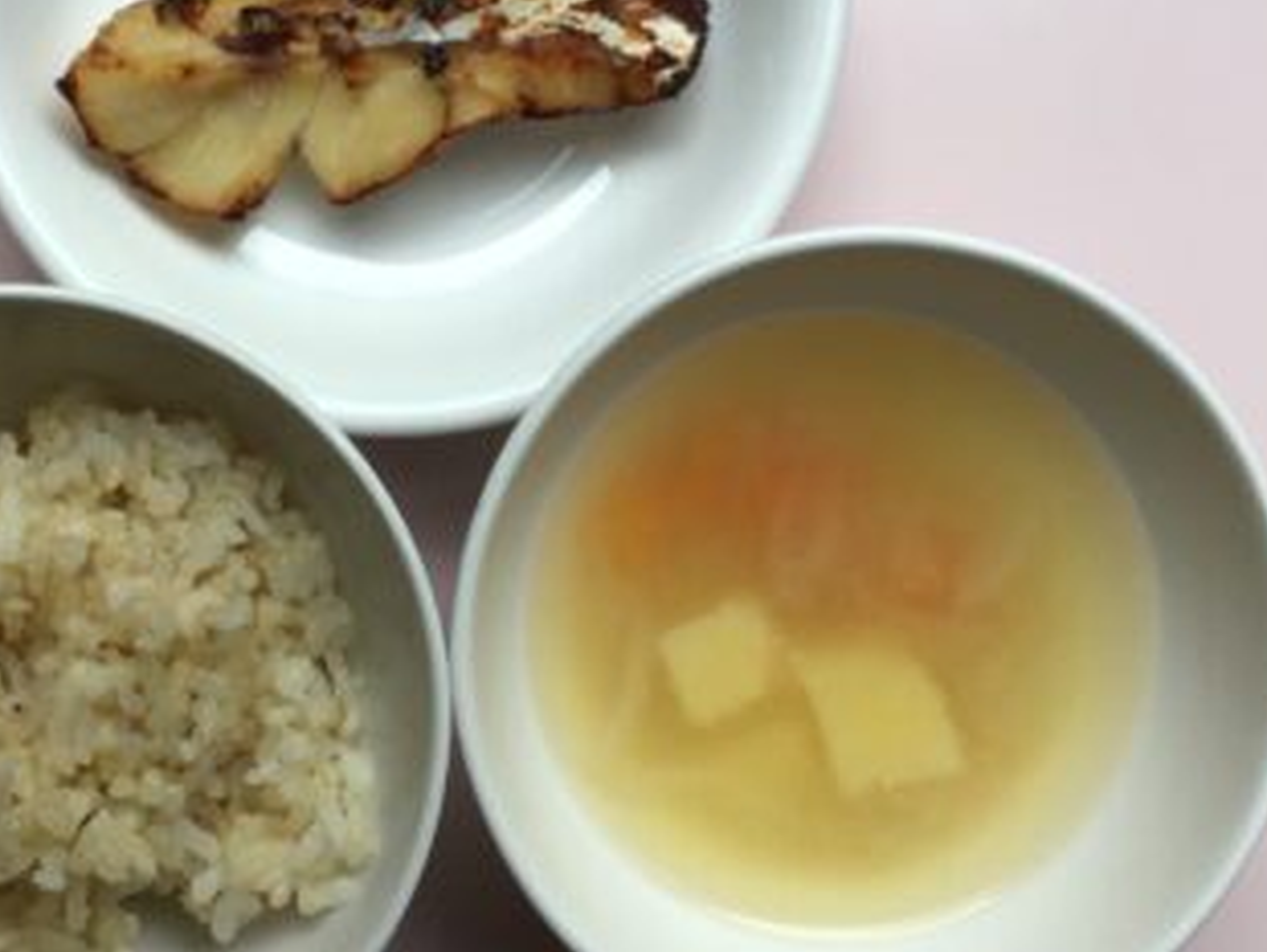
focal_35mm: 50
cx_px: 388
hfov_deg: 37.6
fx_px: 1831
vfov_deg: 29.0
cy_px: 349
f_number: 2.4
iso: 32
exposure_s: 1/120
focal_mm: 3.3
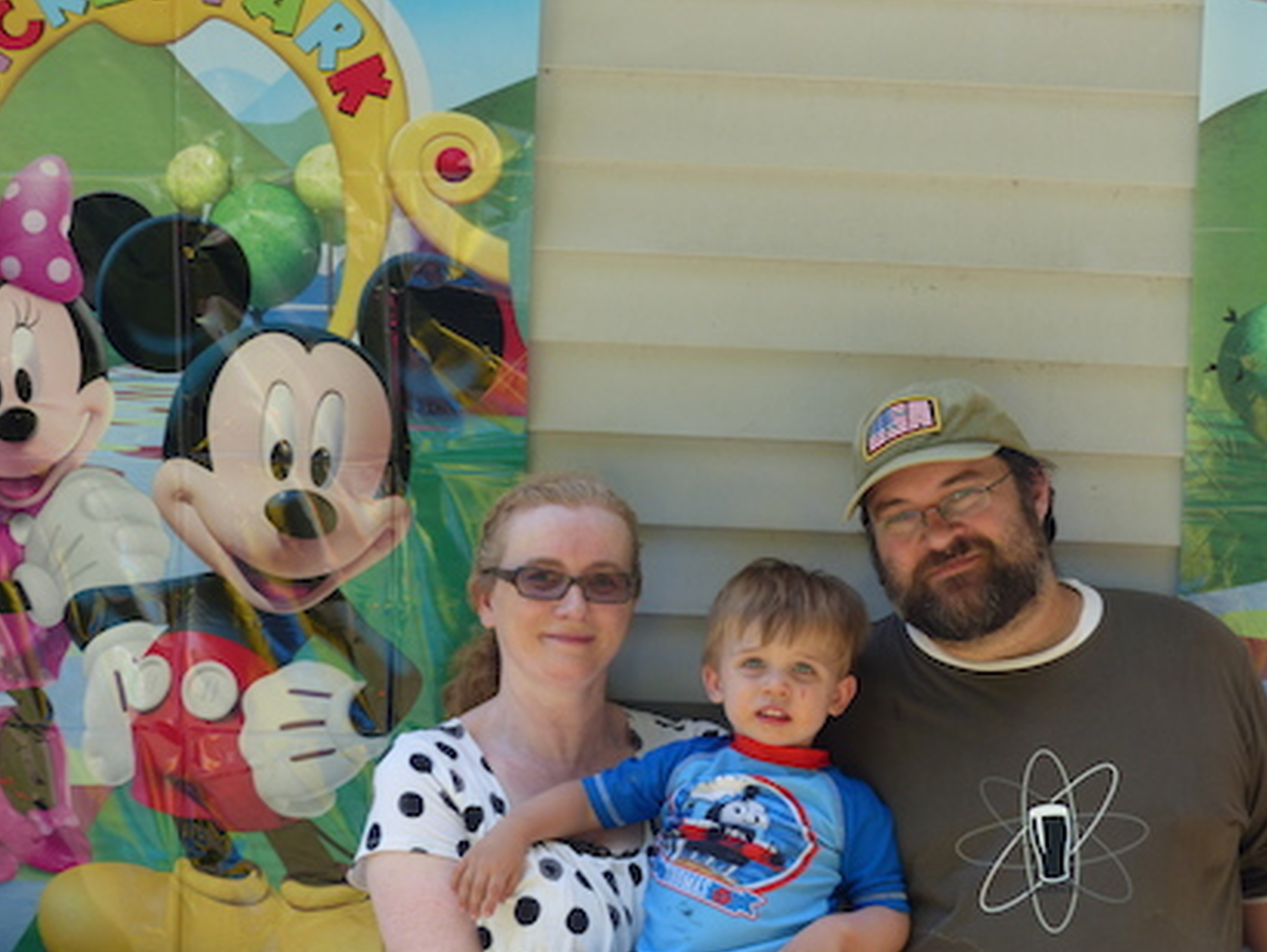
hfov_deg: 33.6
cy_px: 582
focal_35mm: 57
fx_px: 2088
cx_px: 794
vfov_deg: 25.6
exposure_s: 1/100
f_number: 2.8
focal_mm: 7.8
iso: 100
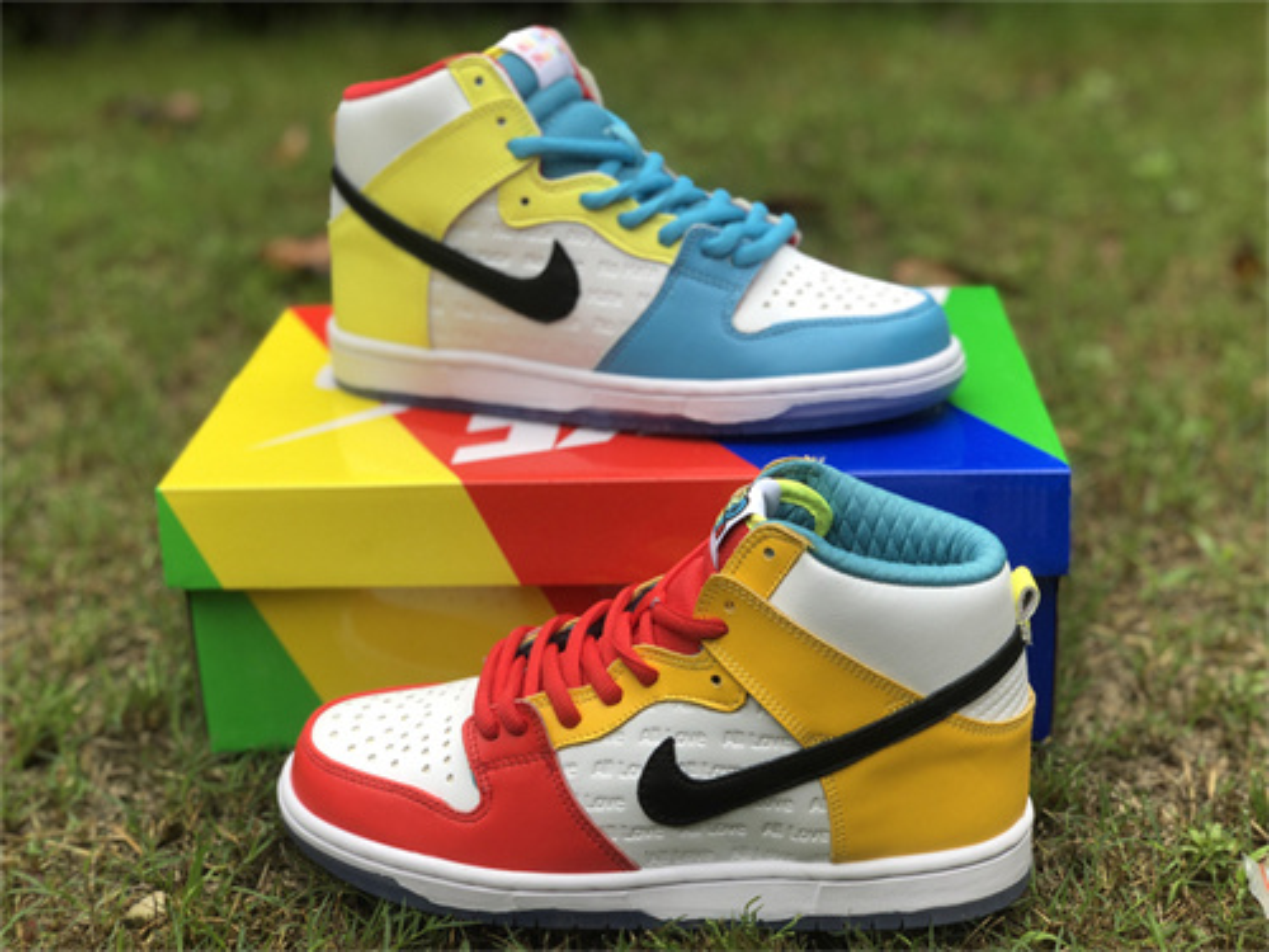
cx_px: 634
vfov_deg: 28.0
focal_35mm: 52
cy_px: 476
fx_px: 1906
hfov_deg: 36.8
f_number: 2.4
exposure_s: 1/120
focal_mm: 6
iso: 20
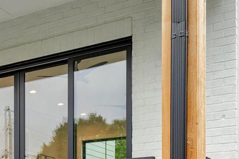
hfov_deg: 22.9
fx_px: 478
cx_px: -118
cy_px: 223
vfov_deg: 17.4
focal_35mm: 72
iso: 100
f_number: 8
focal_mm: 24
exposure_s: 1/30
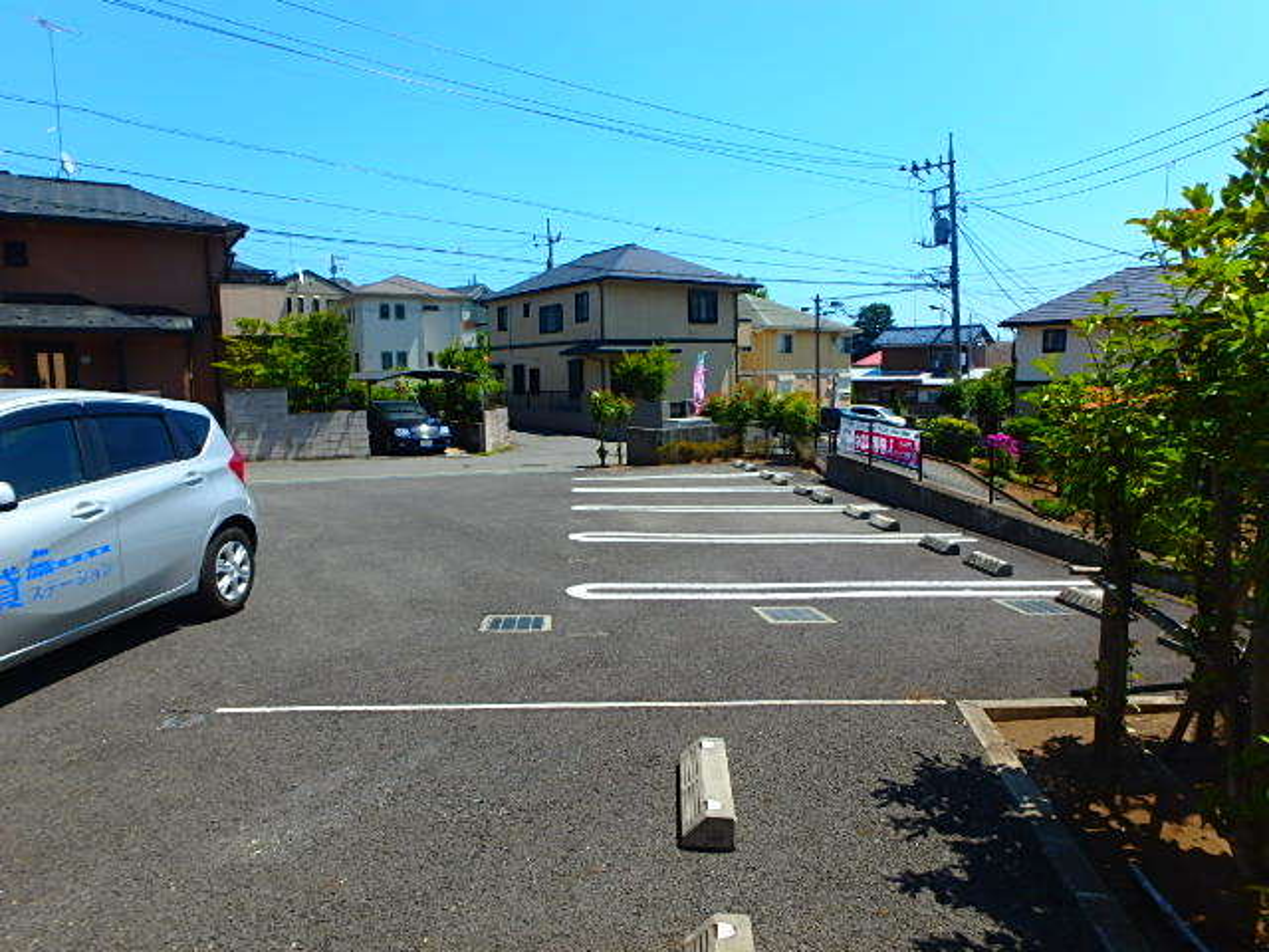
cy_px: 476
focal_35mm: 21
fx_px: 770
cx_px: 634
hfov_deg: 79.0
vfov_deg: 63.4
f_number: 6
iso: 125
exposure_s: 1/320
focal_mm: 3.7
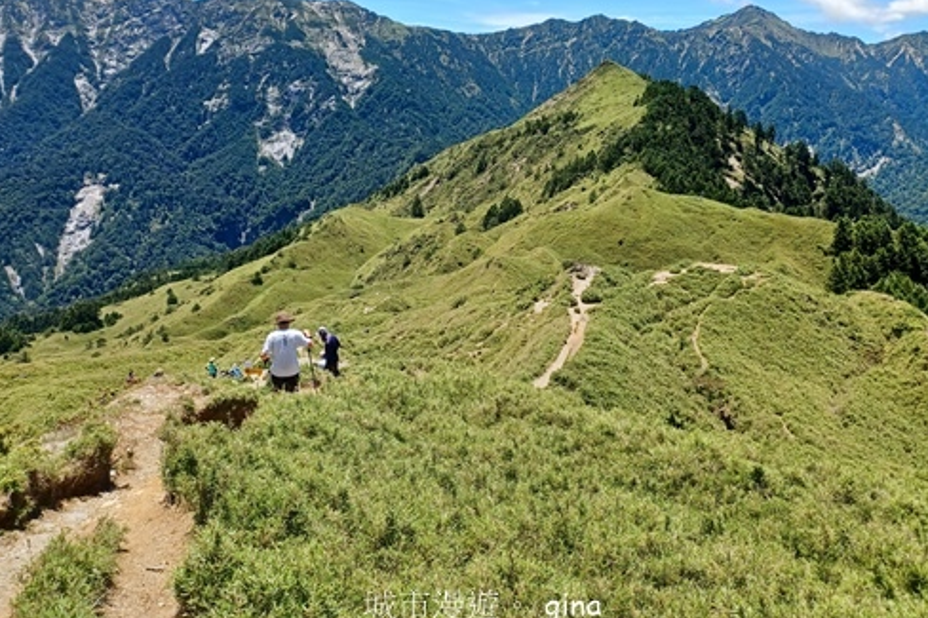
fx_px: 825
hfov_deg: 58.7
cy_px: 202
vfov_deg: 40.5
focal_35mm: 32
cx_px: 483
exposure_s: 1/319
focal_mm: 4.6
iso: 32
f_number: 1.8
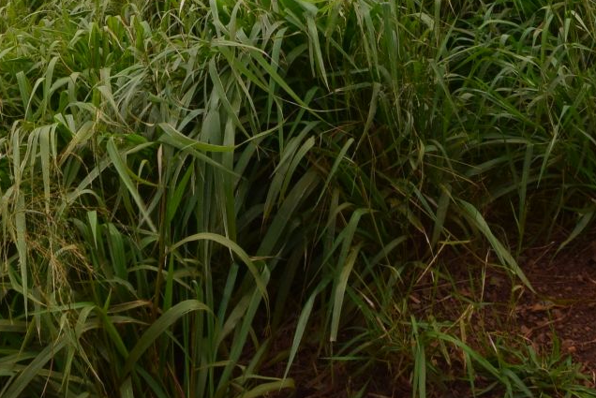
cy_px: -300
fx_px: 878
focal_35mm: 53
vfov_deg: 19.6
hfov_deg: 37.1
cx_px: 201
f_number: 11
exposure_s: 1/400
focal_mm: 10
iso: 400
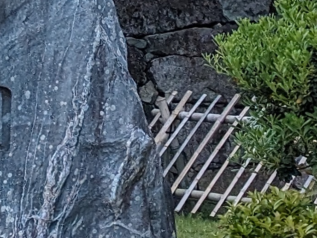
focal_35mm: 291
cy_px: -87
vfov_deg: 5.1
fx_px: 2665
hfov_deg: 6.8
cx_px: 53
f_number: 1.68
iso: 21
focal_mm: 6.9
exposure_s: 1/453
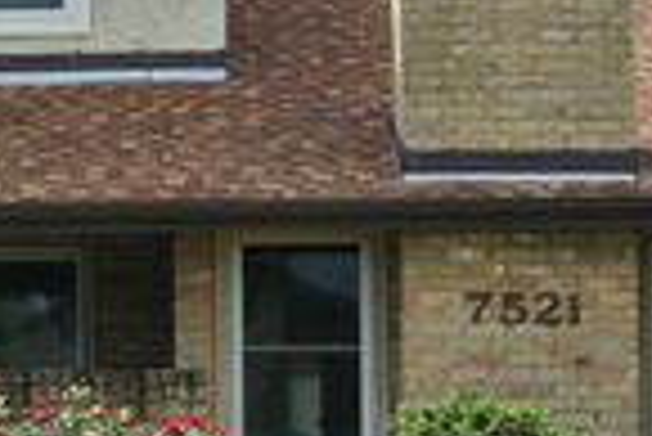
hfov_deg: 15.7
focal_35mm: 128
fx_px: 2321
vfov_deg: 10.7
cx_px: 18
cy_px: 225
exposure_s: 1/640
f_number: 4.5
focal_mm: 14
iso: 100
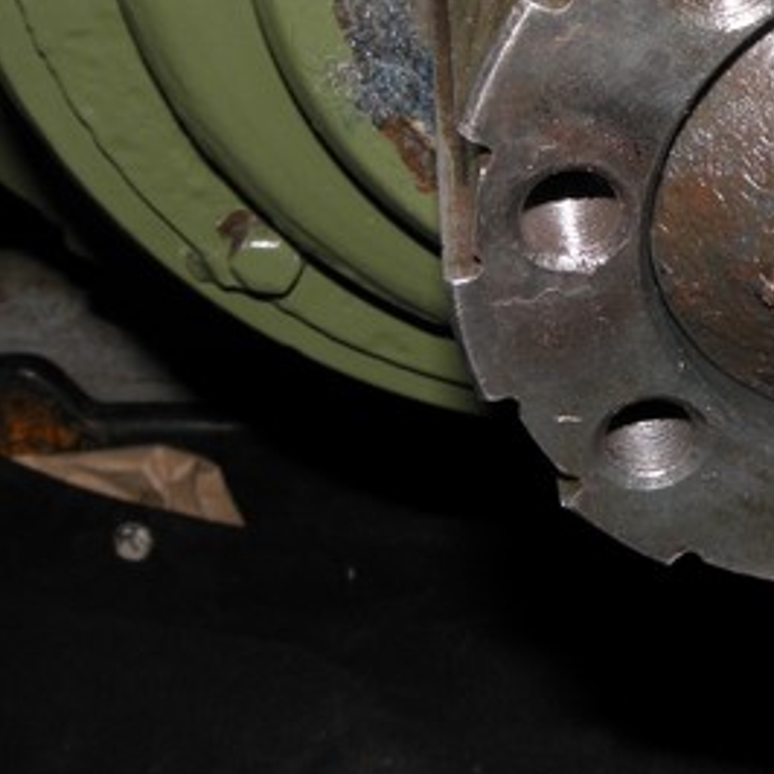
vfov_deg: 23.6
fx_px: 1745
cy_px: -58
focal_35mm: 69
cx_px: 698
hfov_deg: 24.3
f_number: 5.6
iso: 100
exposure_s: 1/30
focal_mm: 4.6
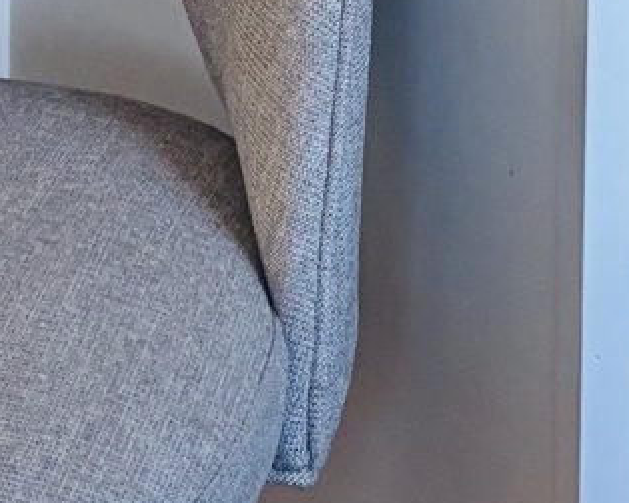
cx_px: 1004
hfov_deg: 10.0
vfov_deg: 7.3
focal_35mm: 186
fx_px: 3461
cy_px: -1022
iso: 125
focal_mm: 5.96
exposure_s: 1/103
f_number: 1.6
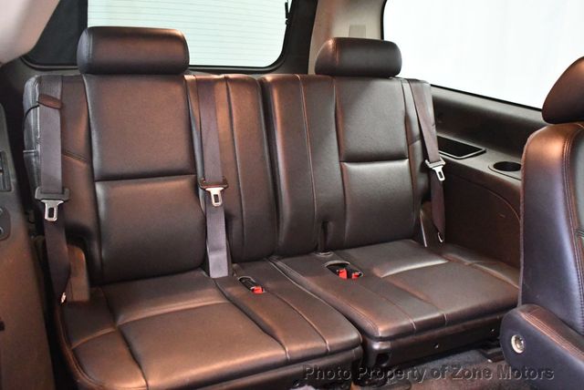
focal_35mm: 36
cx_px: 292
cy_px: 195
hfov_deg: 53.1
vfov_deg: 36.9
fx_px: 585
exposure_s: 1/60
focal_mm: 18
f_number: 3.5
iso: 9000
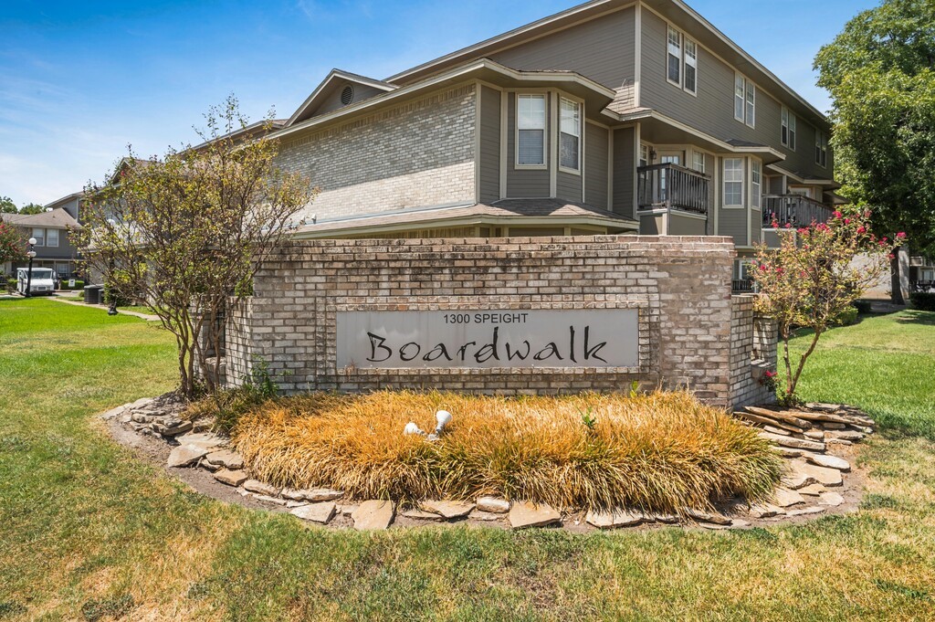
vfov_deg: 63.1
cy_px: 311
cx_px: 468
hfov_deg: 85.5
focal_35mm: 20
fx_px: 506
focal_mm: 19.5
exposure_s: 1/160
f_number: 8
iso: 50
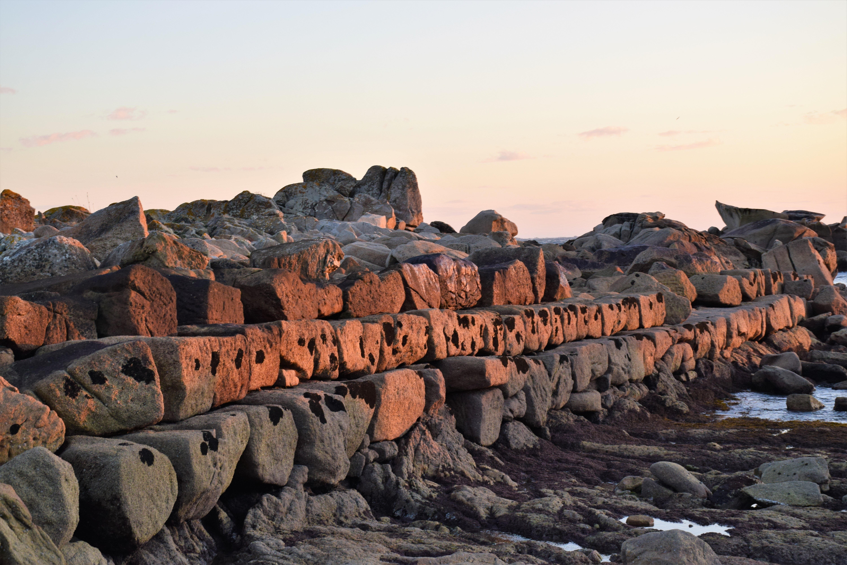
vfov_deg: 18.2
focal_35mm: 75
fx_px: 1764
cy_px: 282
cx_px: 424
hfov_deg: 27.0
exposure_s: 1/100
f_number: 9
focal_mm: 50
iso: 400
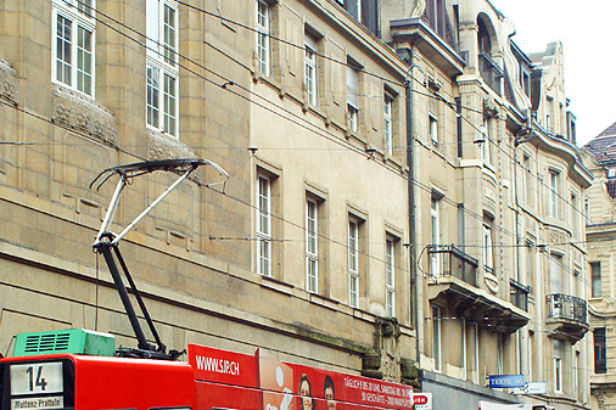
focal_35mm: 91
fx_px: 1557
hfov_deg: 22.3
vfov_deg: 14.8
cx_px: 236
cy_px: 372
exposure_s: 1/500
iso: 800
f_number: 5.6
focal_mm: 30
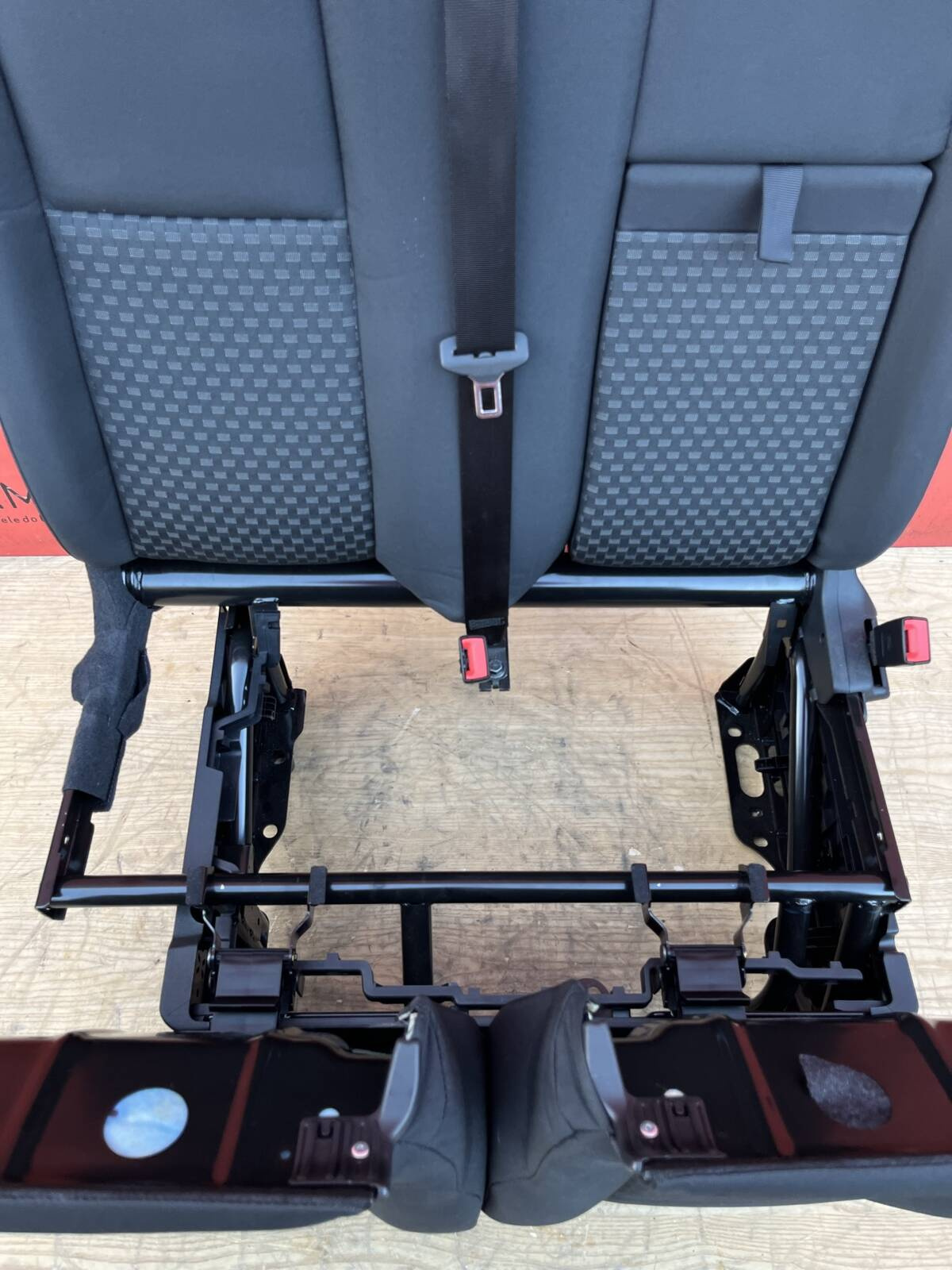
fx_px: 953
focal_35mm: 26
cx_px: 476
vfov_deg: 67.3
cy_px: 635
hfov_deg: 53.1
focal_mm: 5.1
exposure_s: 1/121
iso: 50
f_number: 1.6
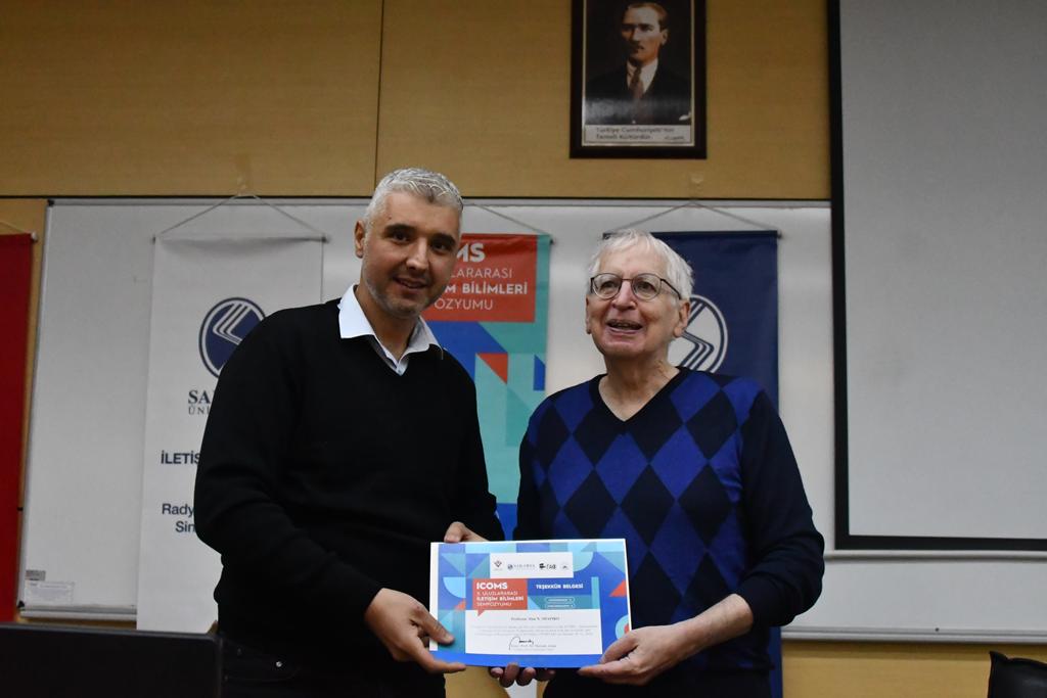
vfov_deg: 28.1
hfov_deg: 41.1
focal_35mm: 48
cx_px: 524
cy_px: 349
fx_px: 1396
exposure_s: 1/320
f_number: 3.8
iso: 8000
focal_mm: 32
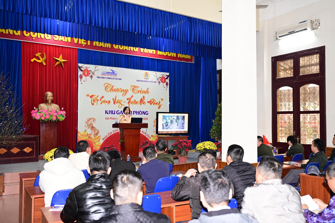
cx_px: 168
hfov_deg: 58.7
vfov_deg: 41.1
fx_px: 298
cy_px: 112
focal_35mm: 32
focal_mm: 32
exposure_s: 1/200
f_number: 4
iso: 3200
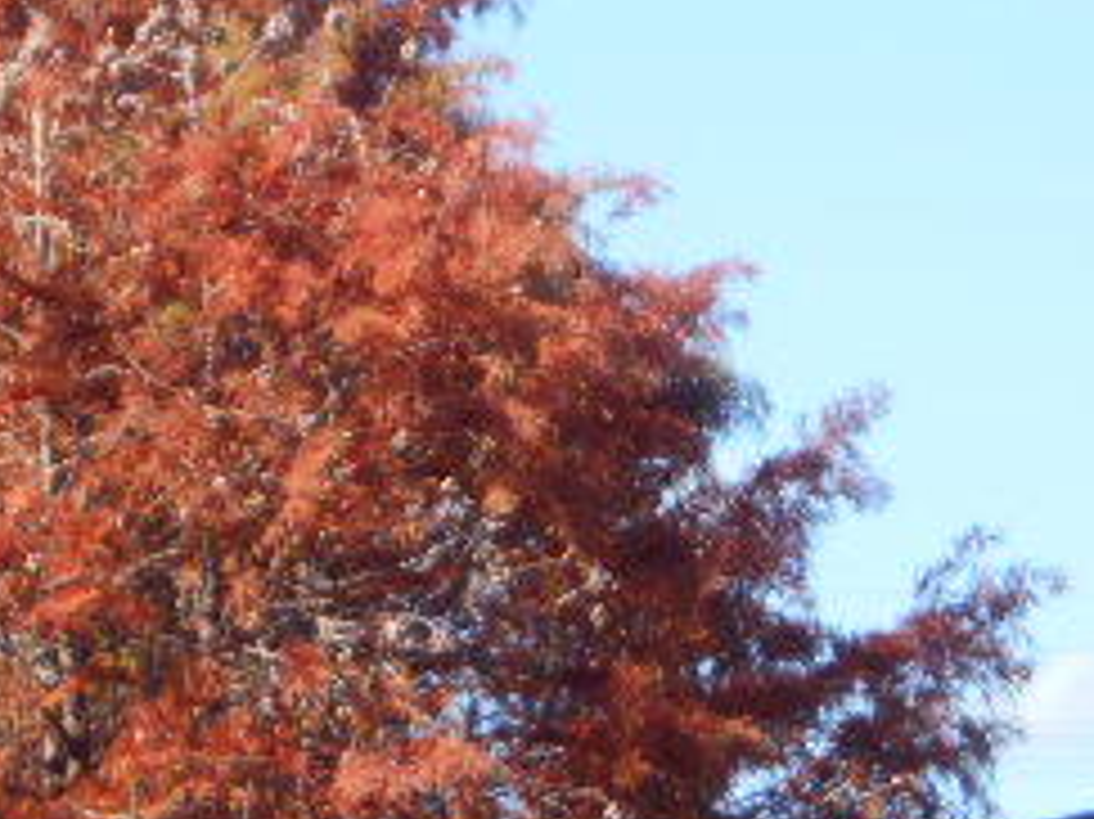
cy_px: 450
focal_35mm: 342
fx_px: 10803
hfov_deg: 5.8
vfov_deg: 4.3
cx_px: -257
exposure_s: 1/250
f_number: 6.5
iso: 140
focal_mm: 23
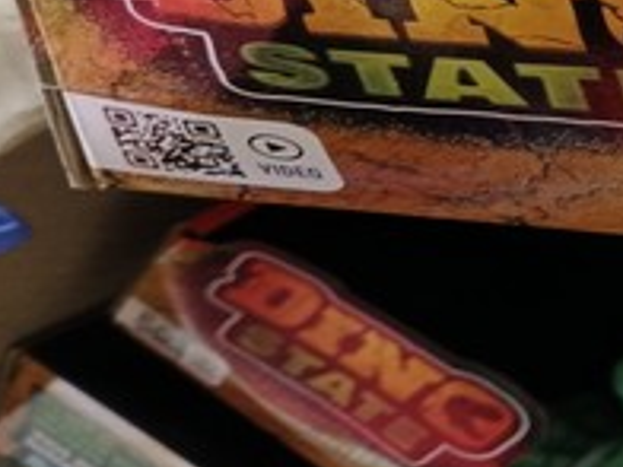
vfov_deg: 12.6
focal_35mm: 106
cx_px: 1151
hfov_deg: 15.6
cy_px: -410
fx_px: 1908
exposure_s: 1/60
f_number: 1.8
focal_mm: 4.84
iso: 710
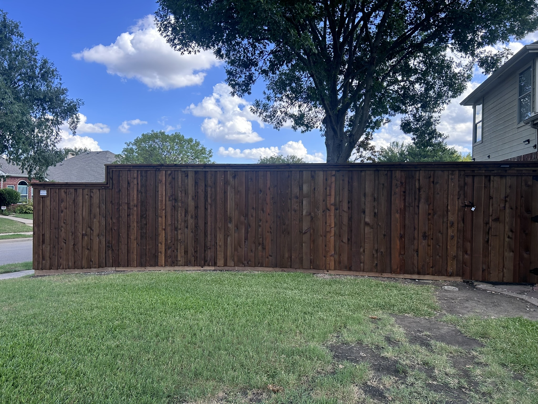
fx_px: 404
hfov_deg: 67.3
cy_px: 202
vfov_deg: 53.1
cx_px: 269
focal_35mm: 26
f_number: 1.5
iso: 50
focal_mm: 5.7
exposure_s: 1/1361
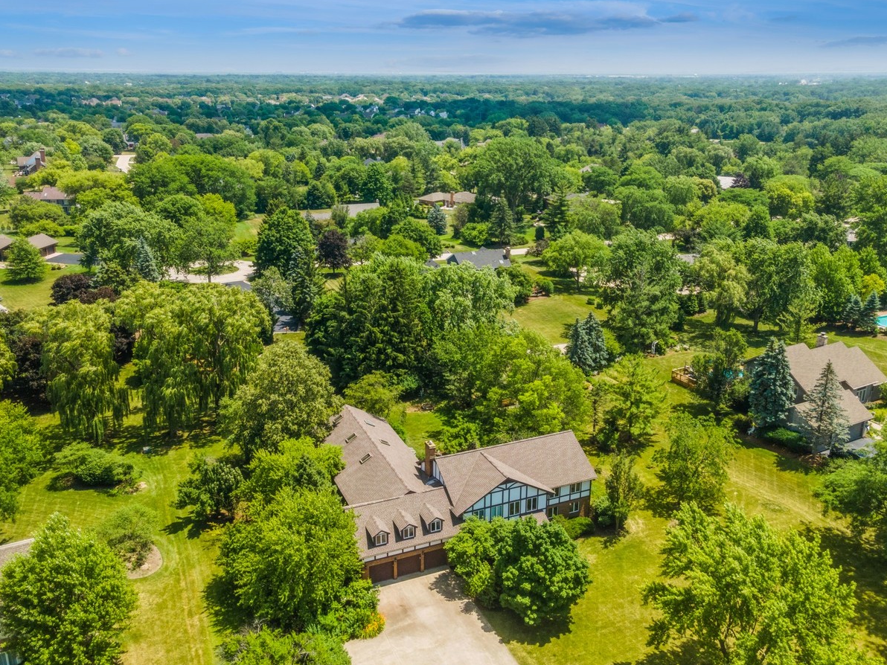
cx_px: 440
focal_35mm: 29
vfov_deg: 48.2
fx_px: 743
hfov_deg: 61.7
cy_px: 315
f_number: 2.8
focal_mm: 4.5
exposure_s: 1/200
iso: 100
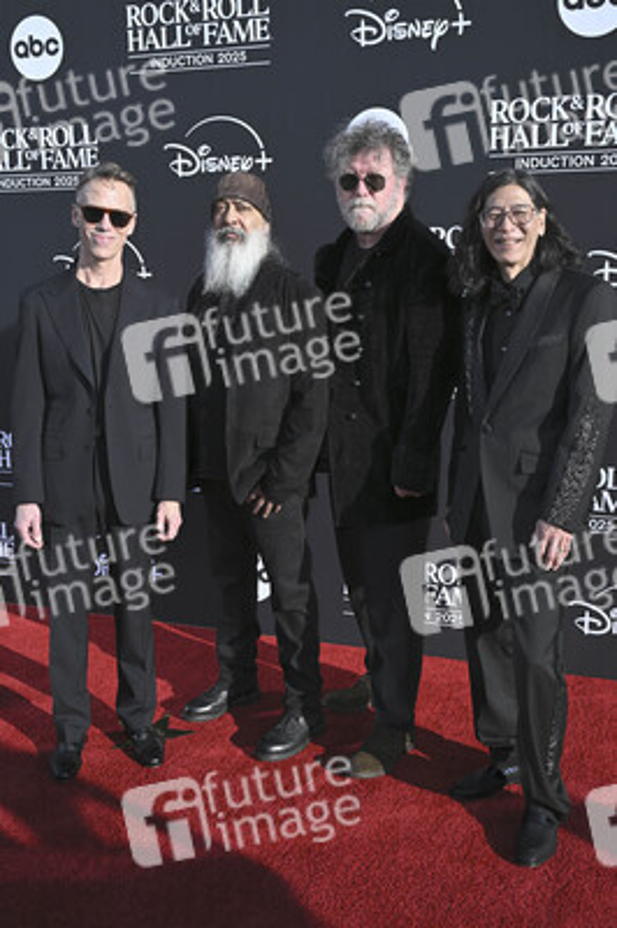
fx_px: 901
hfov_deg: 37.8
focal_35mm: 35
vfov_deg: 54.5
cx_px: 308
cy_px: 464
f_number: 10
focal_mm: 35
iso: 200
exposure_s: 1/320
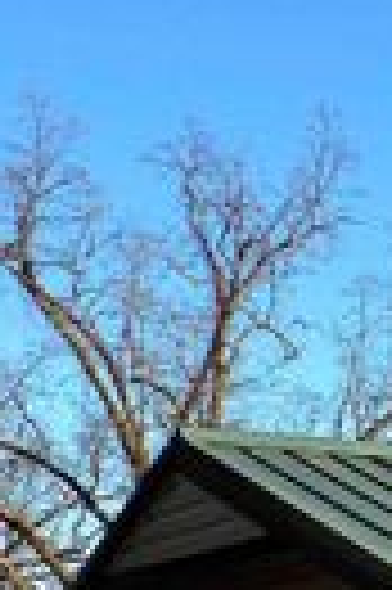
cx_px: 1072
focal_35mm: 119
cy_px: 831
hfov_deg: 9.6
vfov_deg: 16.1
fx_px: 1949
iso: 80
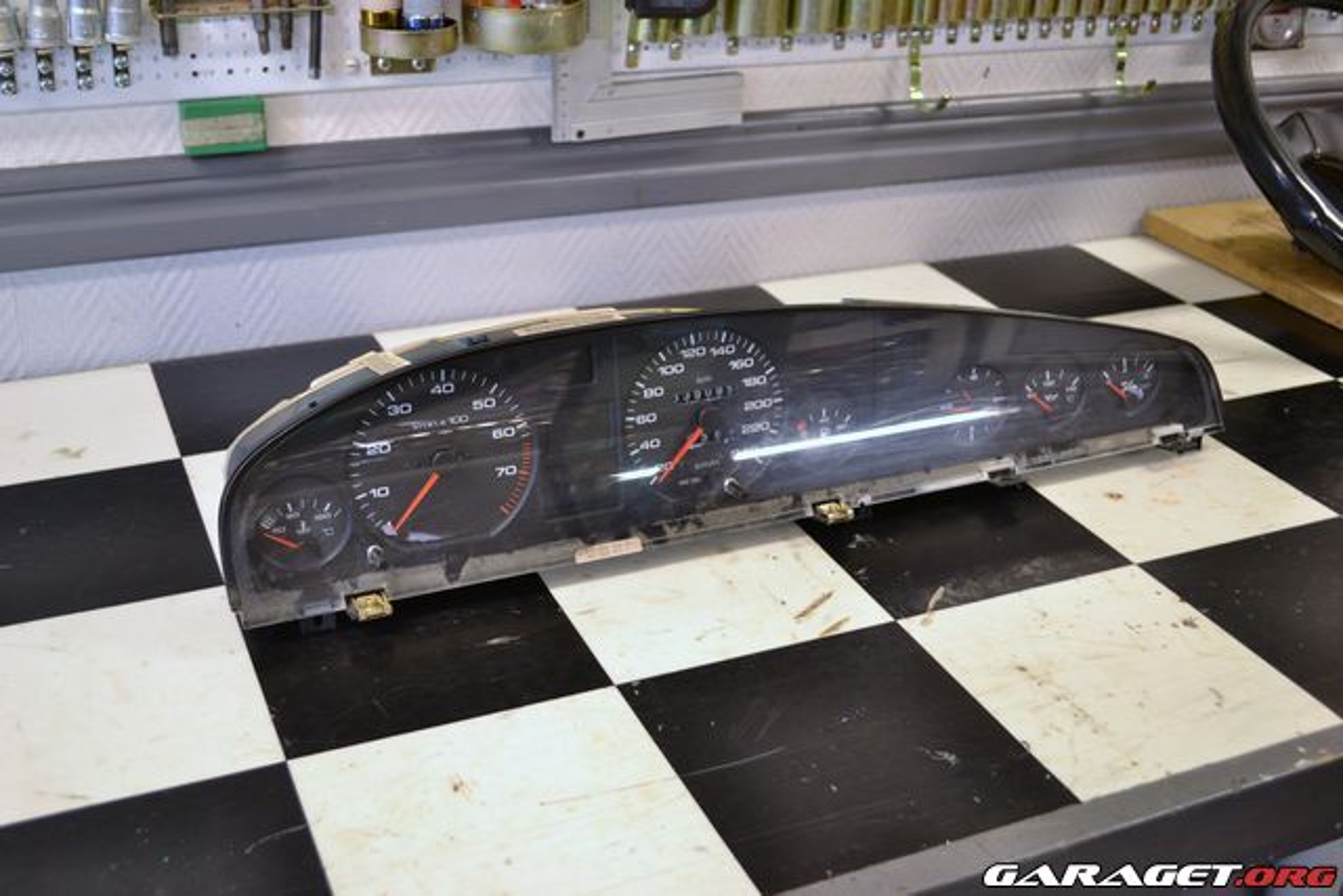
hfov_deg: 49.5
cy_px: 448
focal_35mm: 39
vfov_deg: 34.2
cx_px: 672
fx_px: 1455
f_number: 4.2
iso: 100
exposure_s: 1/5
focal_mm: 26
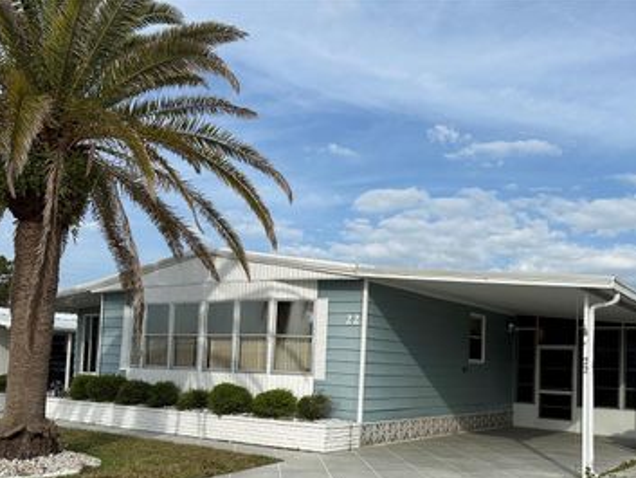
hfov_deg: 53.6
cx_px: 378
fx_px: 625
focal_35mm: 34
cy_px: 336
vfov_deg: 41.0
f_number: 1.78
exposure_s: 1/5848
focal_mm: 6.86
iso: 80
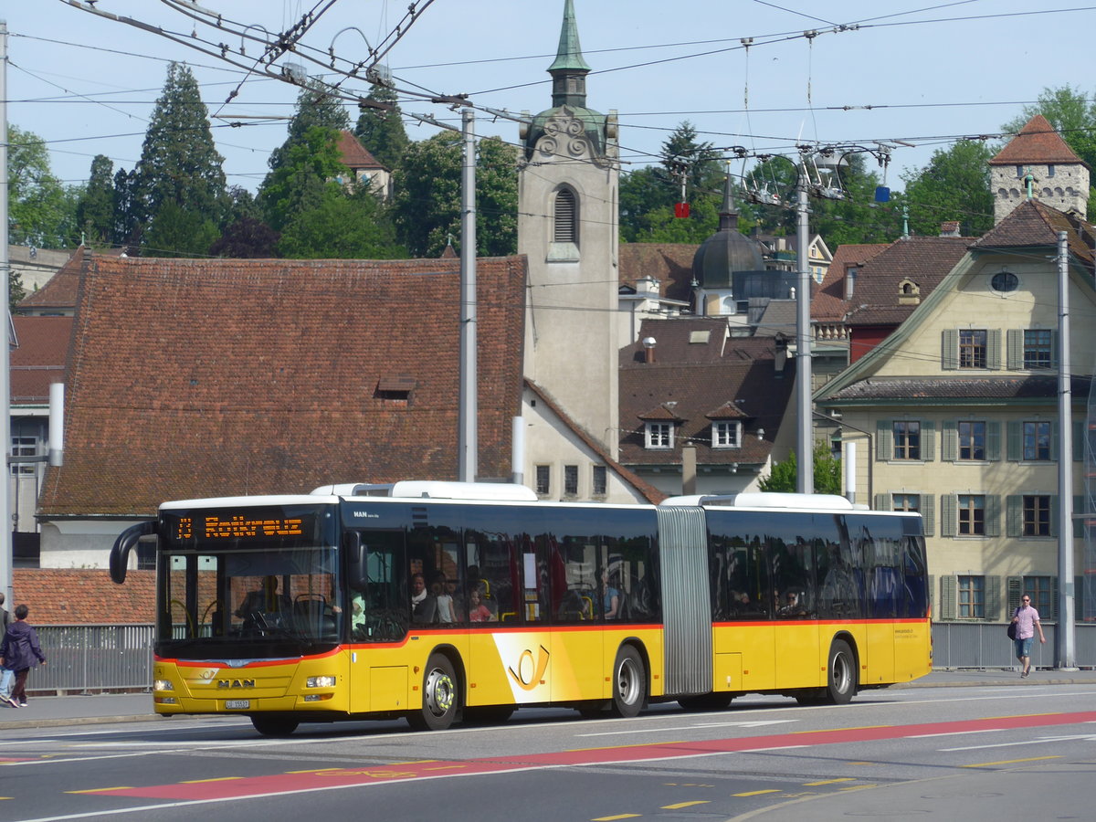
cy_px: 411
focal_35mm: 157
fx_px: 4971
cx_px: 548
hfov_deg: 12.6
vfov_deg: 9.5
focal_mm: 30.5
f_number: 5.5
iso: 80
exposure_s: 1/400
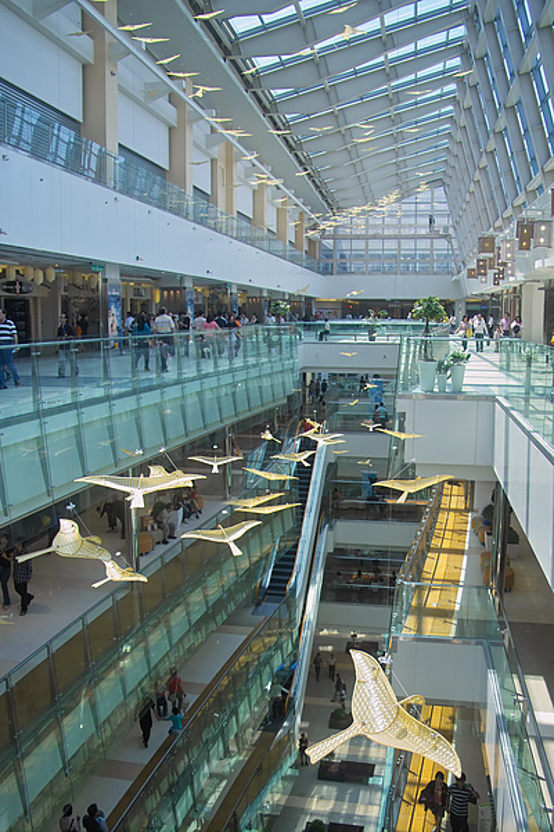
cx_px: 277
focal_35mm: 31
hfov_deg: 42.3
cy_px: 416
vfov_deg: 60.3
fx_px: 716
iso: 100
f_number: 4.5
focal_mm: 18
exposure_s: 1/160
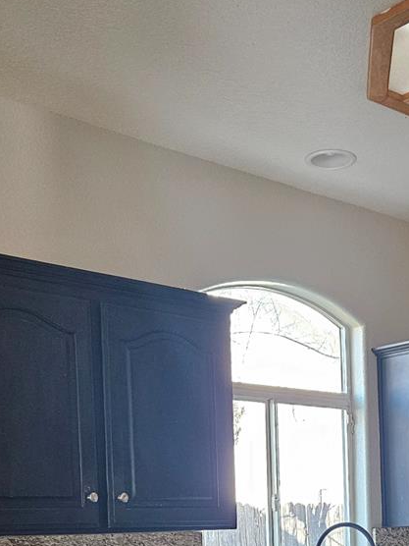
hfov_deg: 23.4
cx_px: 313
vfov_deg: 29.2
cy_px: 541
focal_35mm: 62
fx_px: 977
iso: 640
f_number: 1.8
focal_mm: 5.4
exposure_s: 1/120
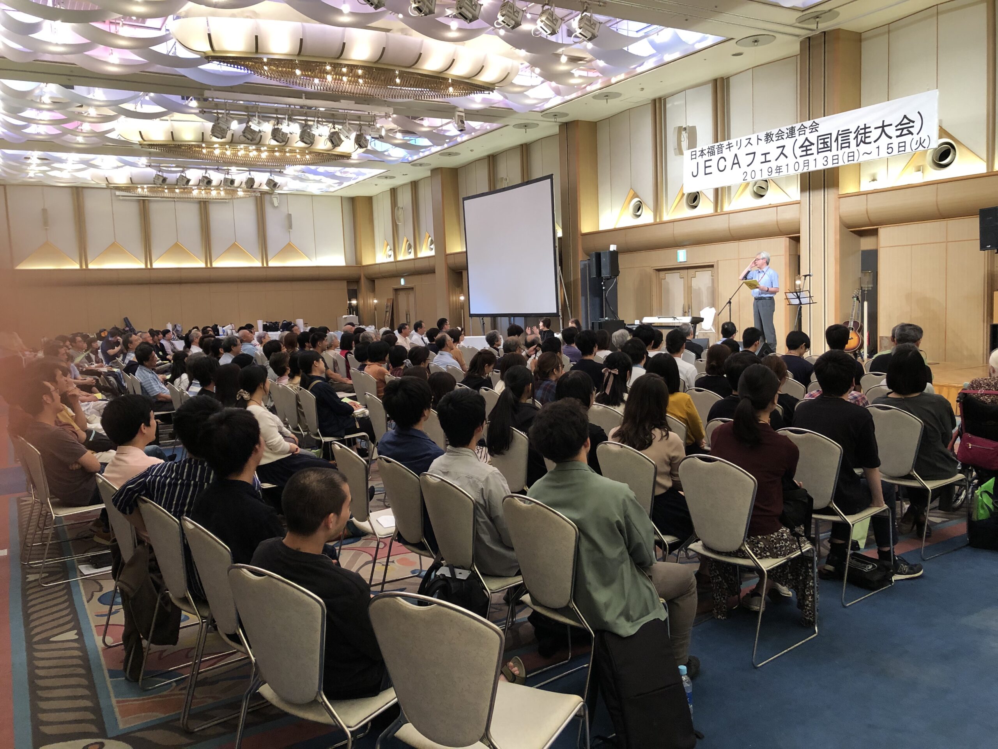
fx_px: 807
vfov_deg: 49.7
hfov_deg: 63.4
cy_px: 374
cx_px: 499
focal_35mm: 28
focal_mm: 3.99
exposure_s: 1/15
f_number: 1.8
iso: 40
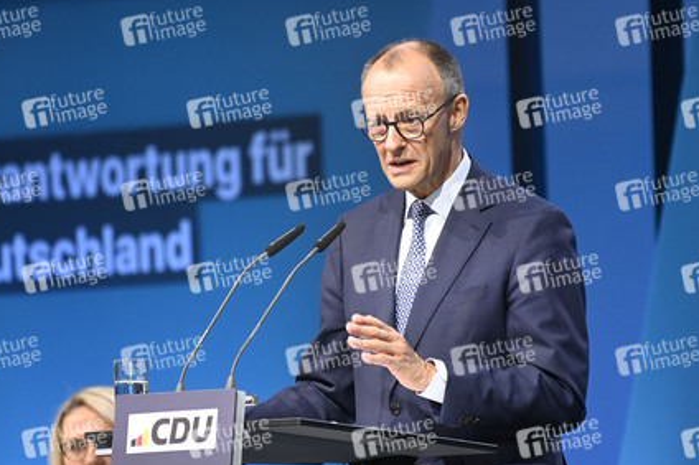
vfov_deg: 2.6
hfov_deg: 3.9
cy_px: 232
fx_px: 10321
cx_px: 350
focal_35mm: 532
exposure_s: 1/500
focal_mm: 500
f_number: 5.6
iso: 8000
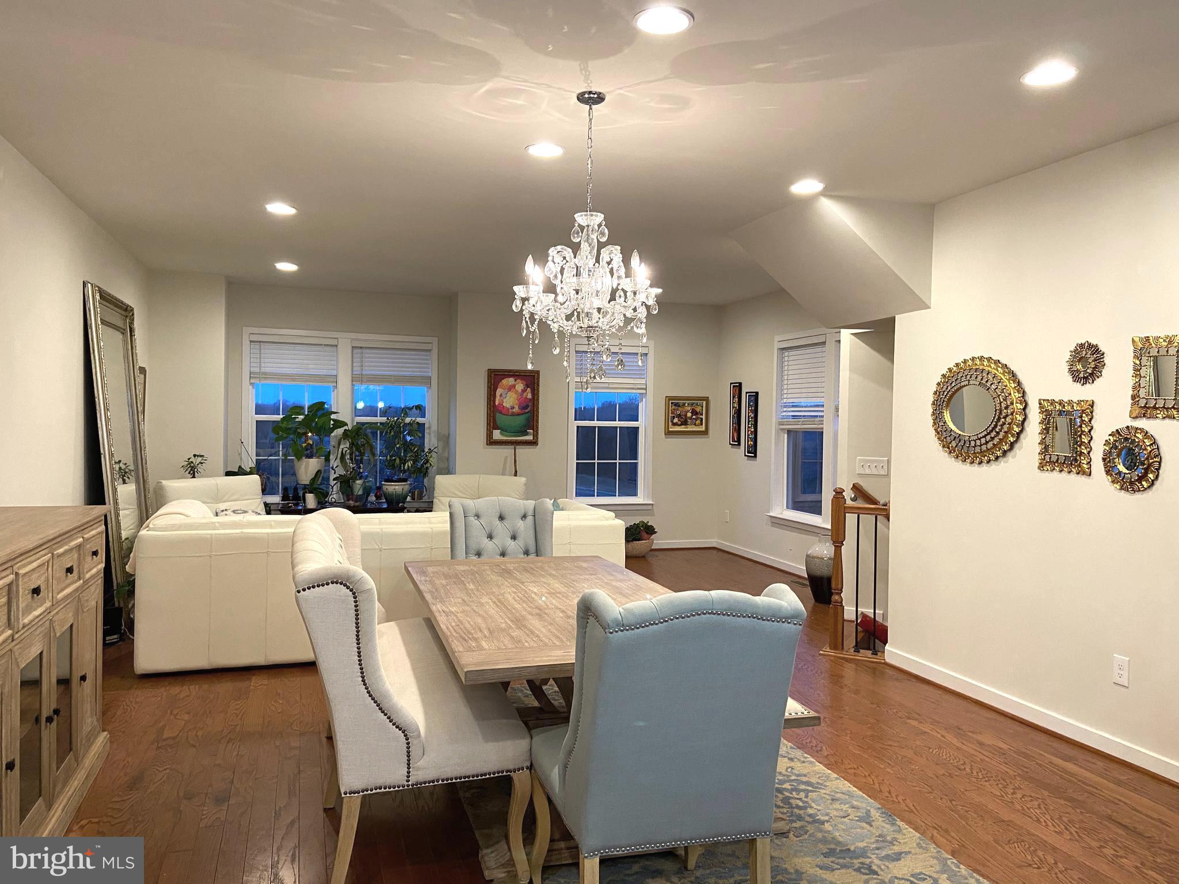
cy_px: 442
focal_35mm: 26
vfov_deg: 53.1
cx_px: 590
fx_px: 886
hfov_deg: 67.3
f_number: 1.8
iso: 250
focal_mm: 4.25
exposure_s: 1/60
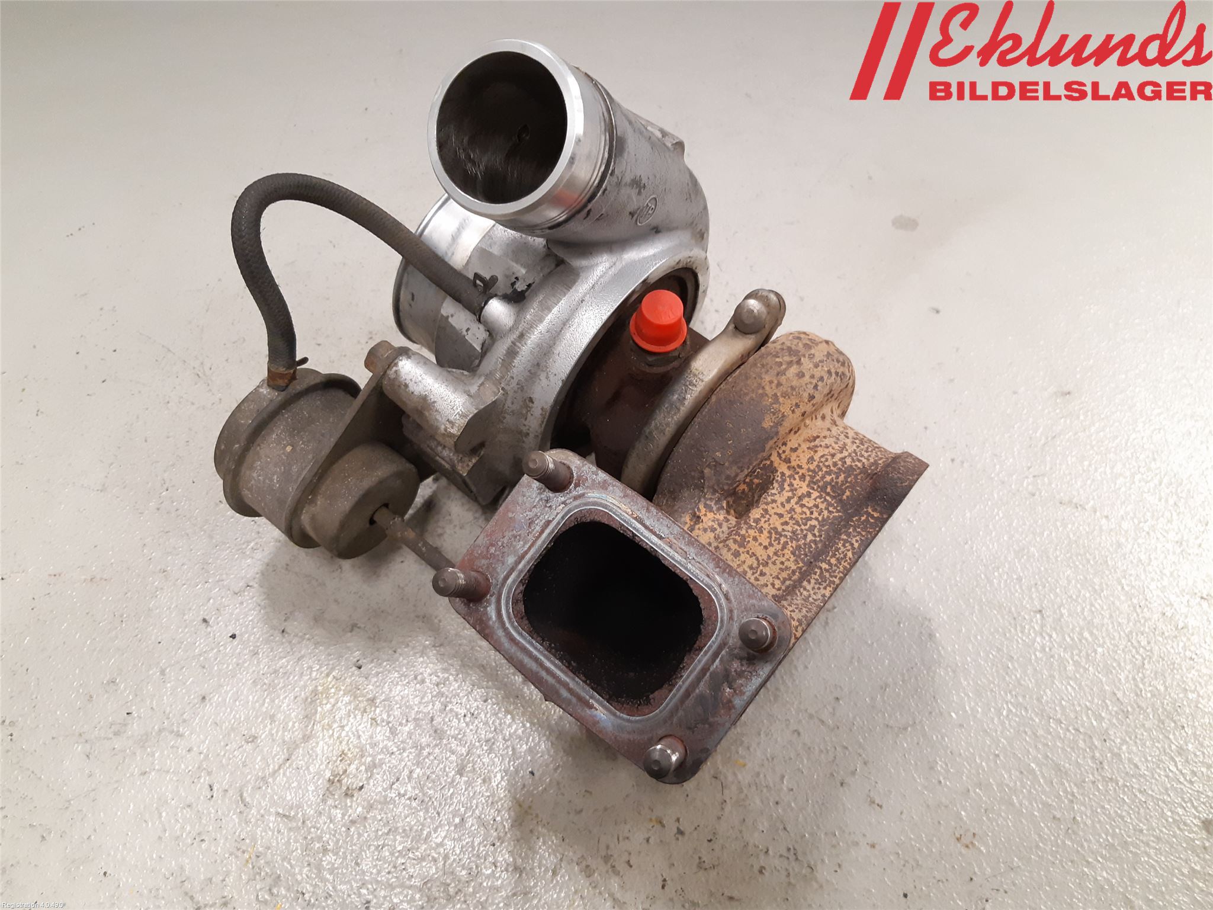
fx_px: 911
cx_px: 606
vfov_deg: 53.1
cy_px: 455
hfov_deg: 67.3
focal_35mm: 26
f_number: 1.7
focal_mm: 3.93
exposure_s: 1/50
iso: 200
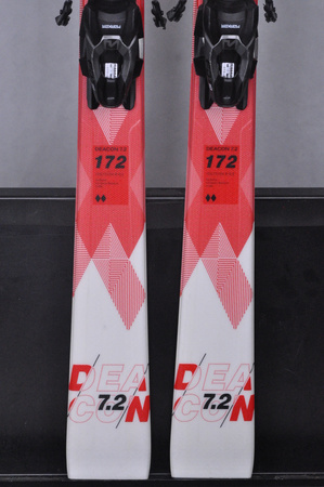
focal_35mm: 105
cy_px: 244
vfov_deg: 19.5
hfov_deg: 13.0
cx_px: 162
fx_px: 1421
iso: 3200
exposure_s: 1/125
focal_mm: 70
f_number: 9.5
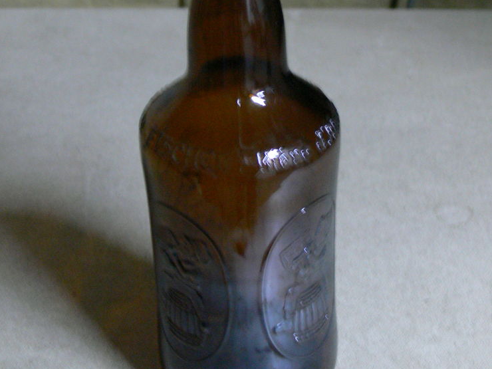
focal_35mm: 77
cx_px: 245
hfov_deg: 25.3
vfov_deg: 19.1
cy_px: 124
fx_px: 1094
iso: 200
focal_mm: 10.7
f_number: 3.2
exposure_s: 1/4
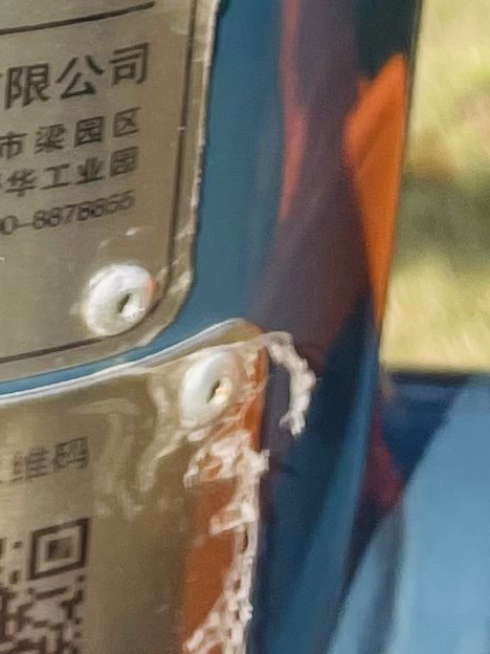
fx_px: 3171
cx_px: -57
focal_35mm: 168
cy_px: -751
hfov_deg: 8.8
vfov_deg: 10.6
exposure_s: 1/2132
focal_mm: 4.2
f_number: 1.6
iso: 32
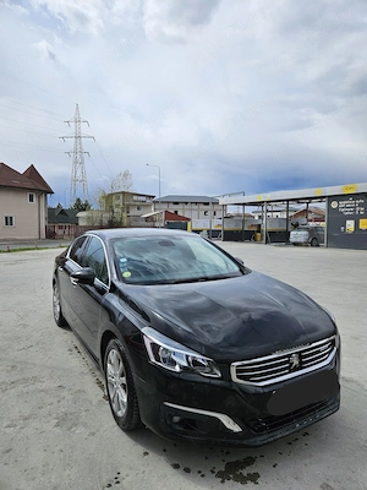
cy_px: 245
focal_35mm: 23
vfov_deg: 73.9
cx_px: 184
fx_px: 325
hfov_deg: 58.9
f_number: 1.8
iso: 25
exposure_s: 1/5000
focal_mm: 5.4
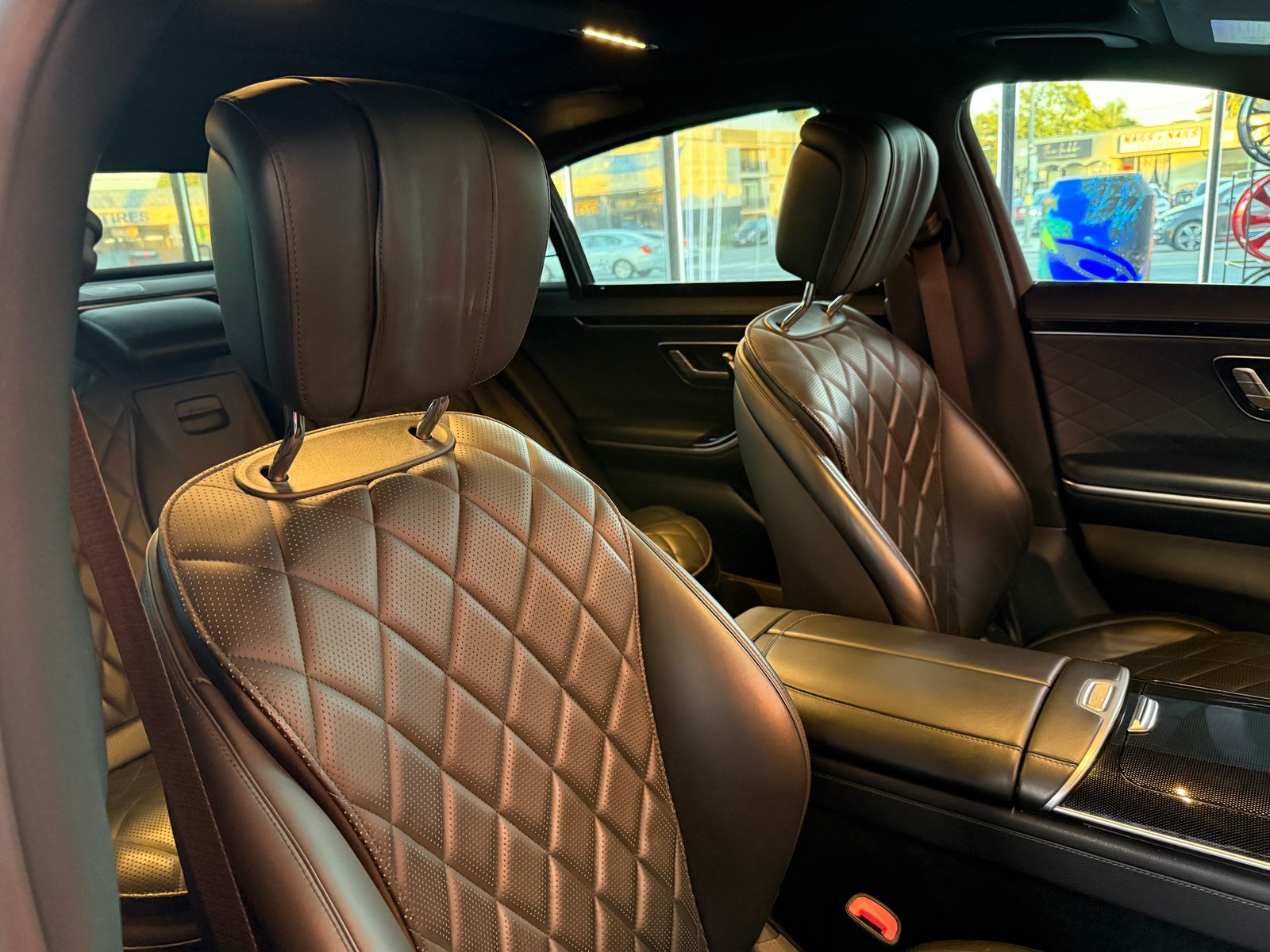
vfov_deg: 56.8
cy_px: 476
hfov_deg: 71.6
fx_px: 881
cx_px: 635
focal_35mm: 24
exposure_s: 1/40
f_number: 1.78
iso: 1000
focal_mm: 6.76
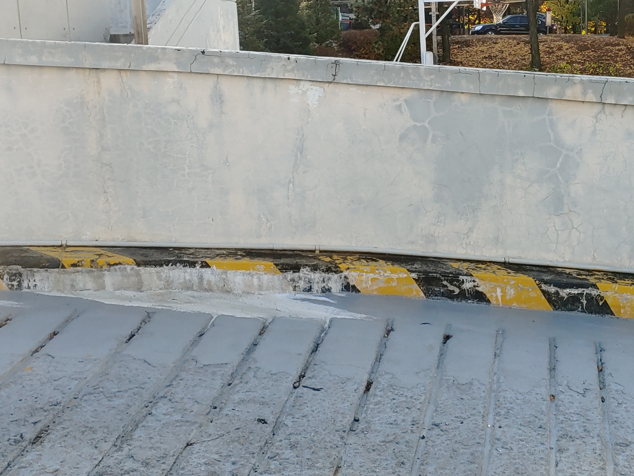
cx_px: 482
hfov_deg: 41.6
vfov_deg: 32.7
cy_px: 168
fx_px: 806
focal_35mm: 44
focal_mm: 4.23
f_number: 1.5
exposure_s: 1/1149
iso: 100
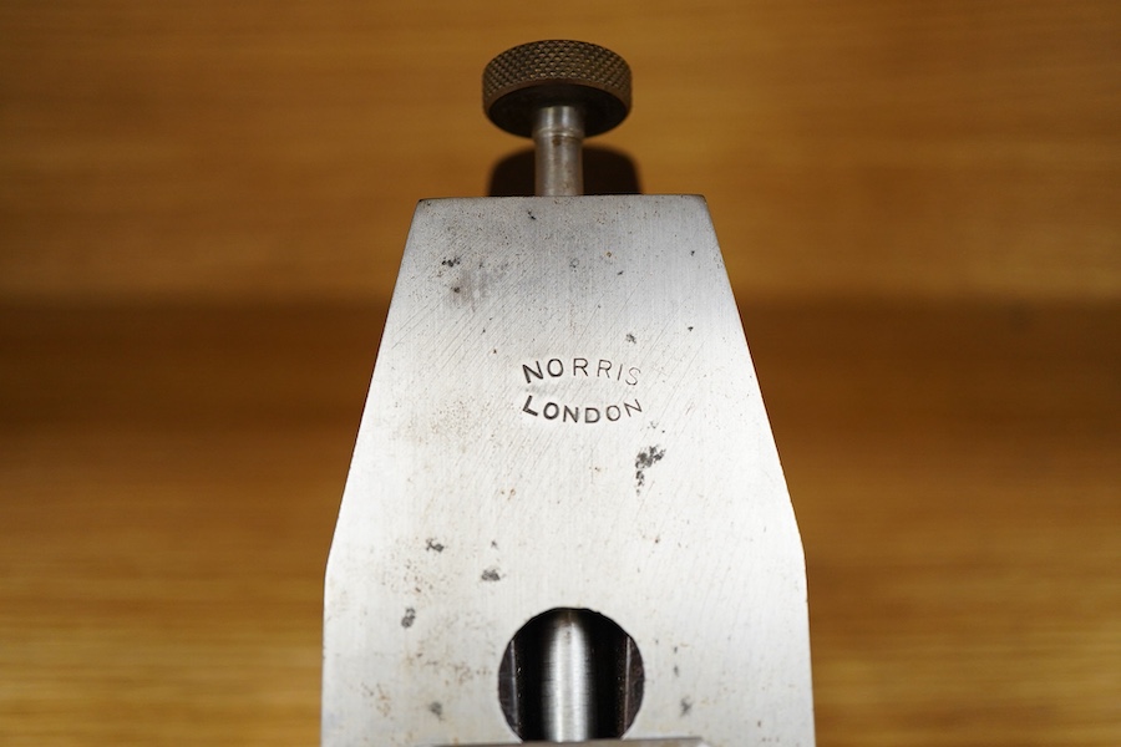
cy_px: 374
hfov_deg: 43.6
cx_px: 560
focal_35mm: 45
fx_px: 1401
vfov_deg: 29.9
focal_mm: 30
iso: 1250
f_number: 3.5
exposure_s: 1/125
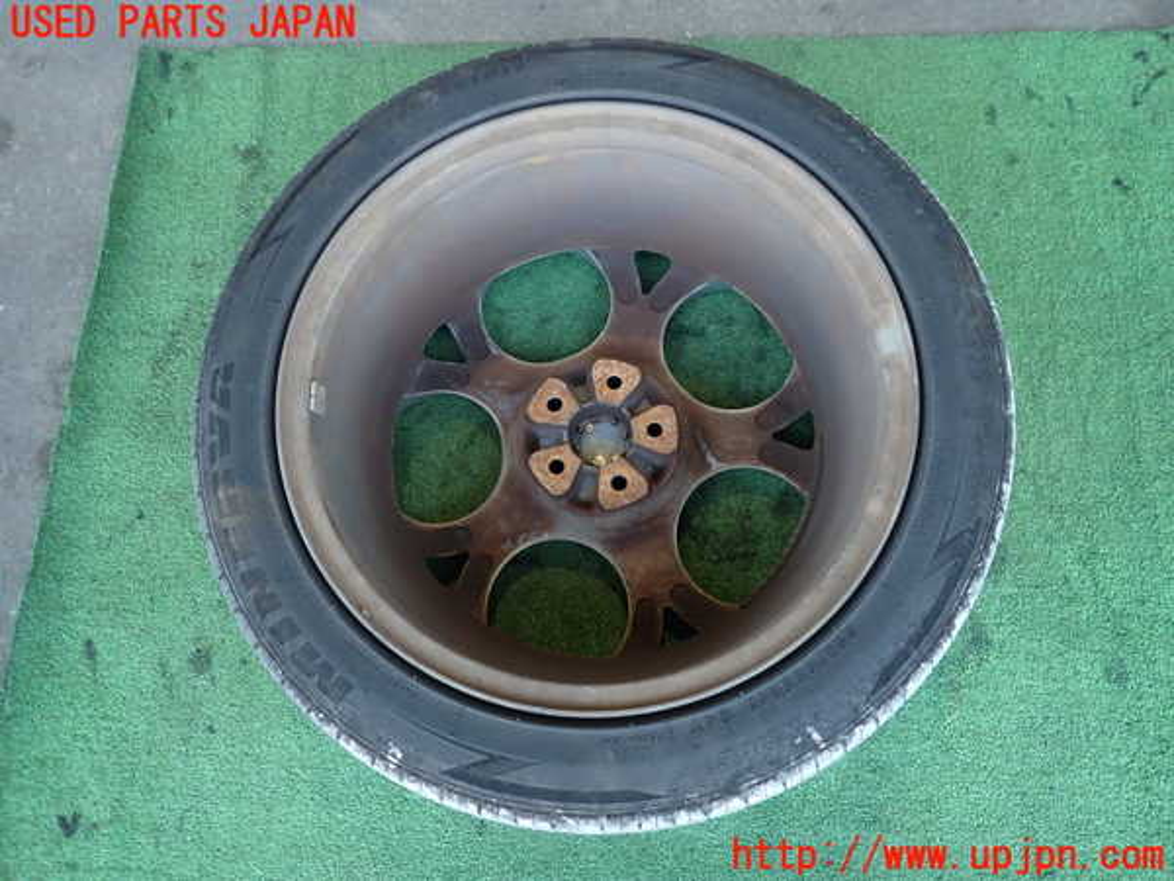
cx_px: 587
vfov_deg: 54.9
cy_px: 440
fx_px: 848
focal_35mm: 25
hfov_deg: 69.4
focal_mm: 4.5
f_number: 2
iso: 160
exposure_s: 1/60
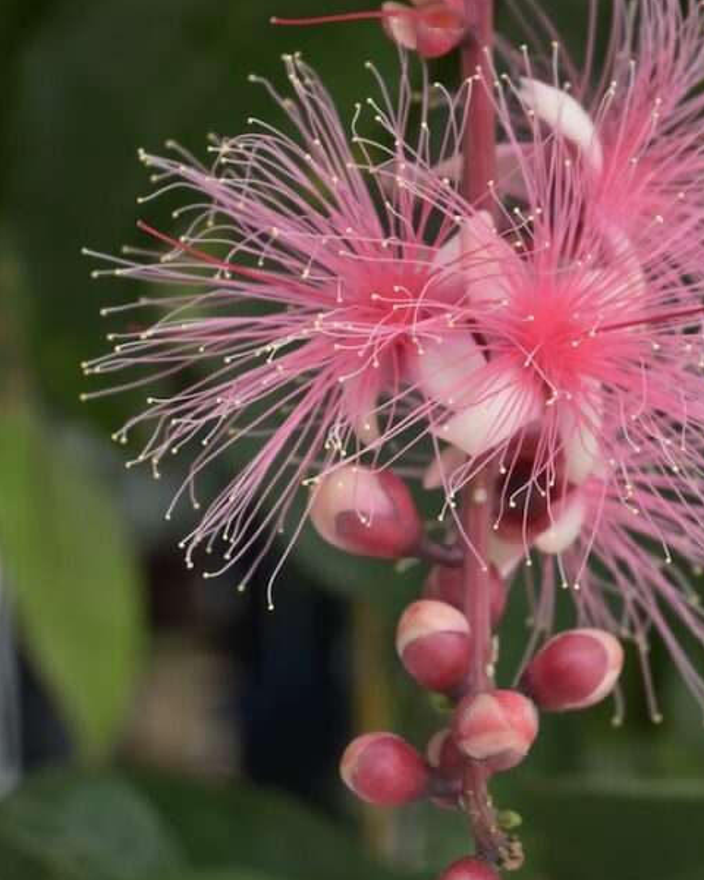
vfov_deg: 17.2
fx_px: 2888
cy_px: 227
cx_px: 557
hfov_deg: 13.8
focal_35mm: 111
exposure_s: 1/160
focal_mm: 41
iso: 200
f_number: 6.3
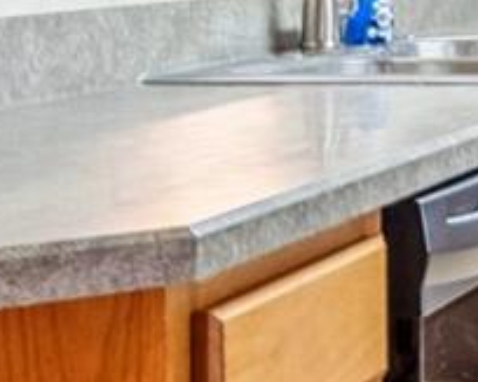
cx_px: 1090
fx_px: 1721
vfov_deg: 12.4
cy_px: -47
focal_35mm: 122
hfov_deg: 12.8
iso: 250
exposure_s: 1/30
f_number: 9
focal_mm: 11
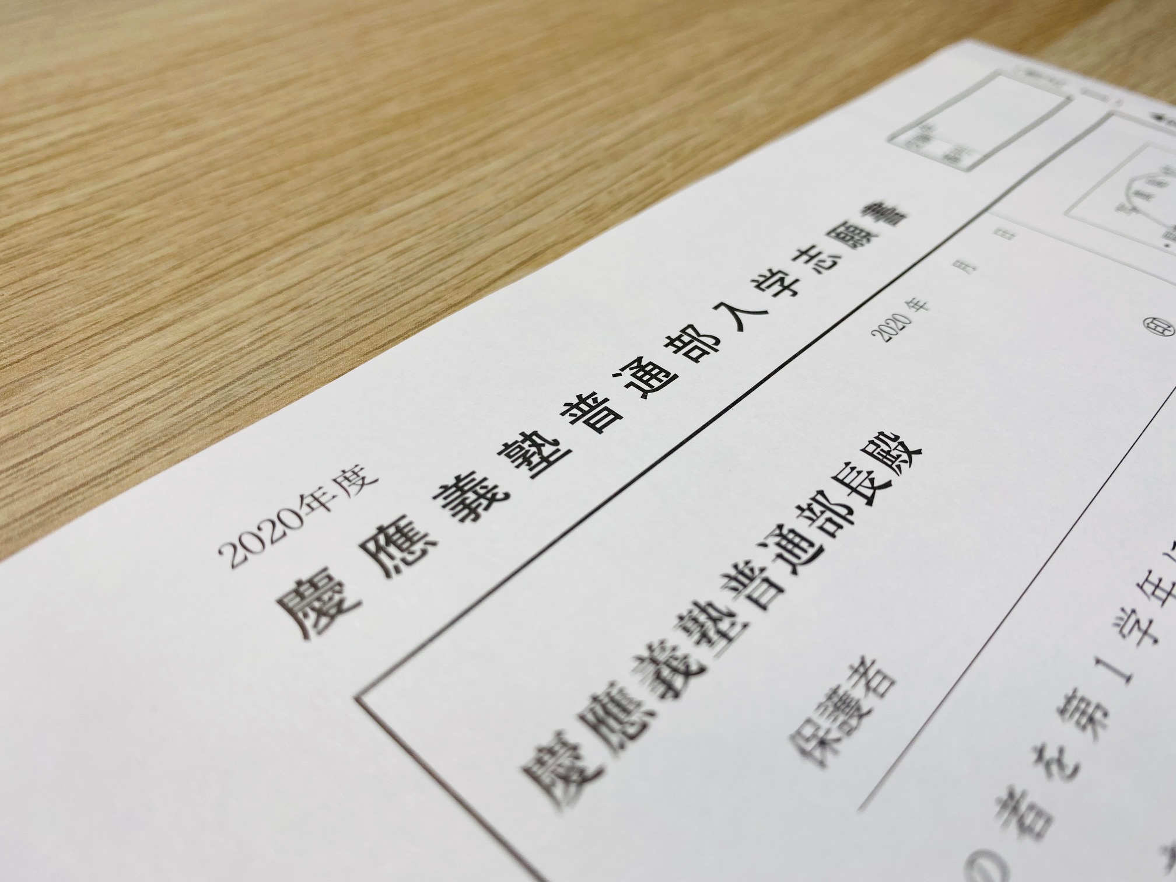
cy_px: 441
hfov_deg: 67.3
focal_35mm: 26
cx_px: 588
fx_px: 883
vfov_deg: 53.1
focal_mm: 4.25
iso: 32
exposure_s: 1/143
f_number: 1.8
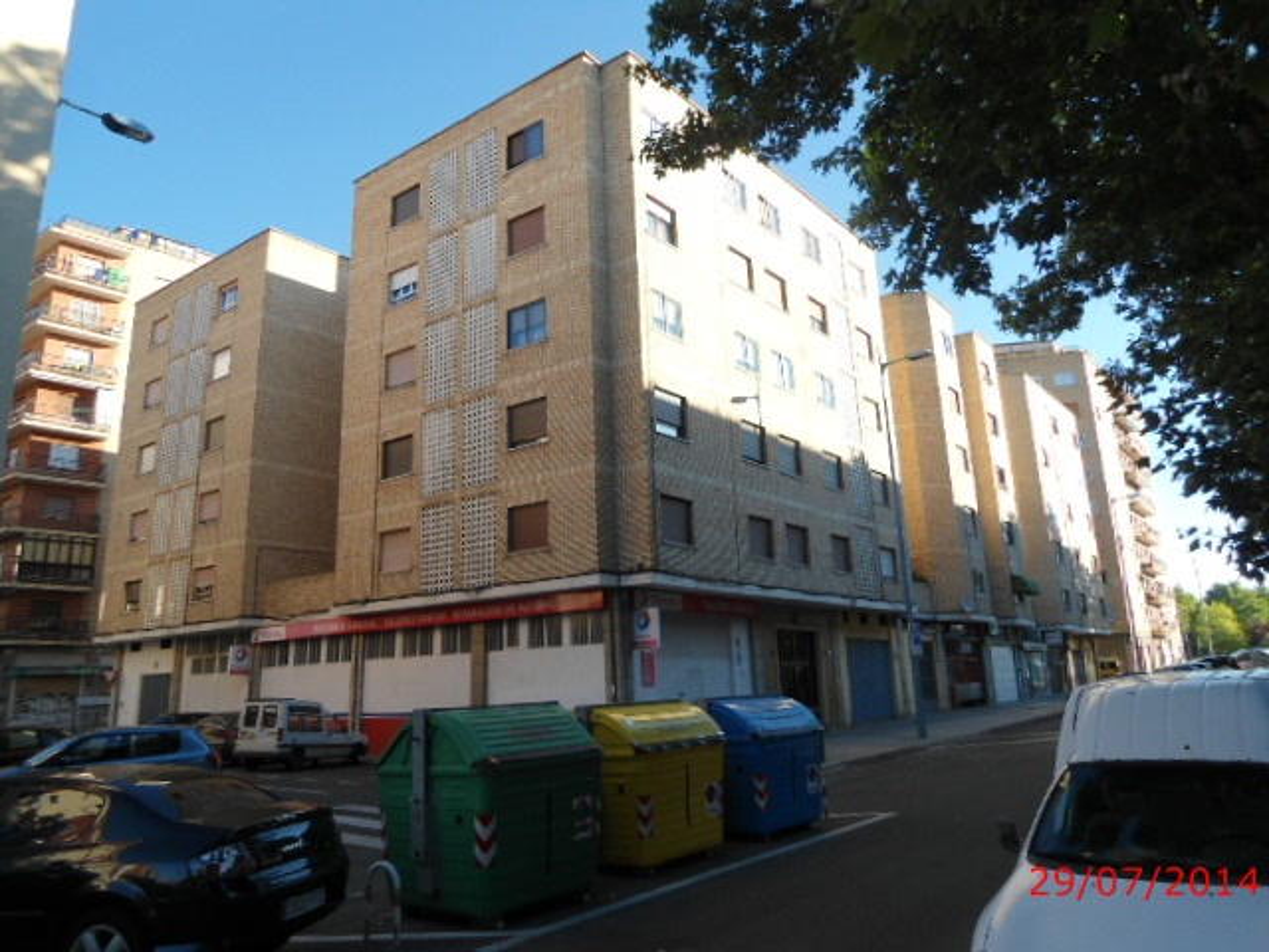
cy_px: 476
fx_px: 953
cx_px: 634
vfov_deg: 53.1
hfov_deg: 67.3
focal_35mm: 26
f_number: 2.8
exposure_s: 1/400
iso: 80
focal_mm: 4.7
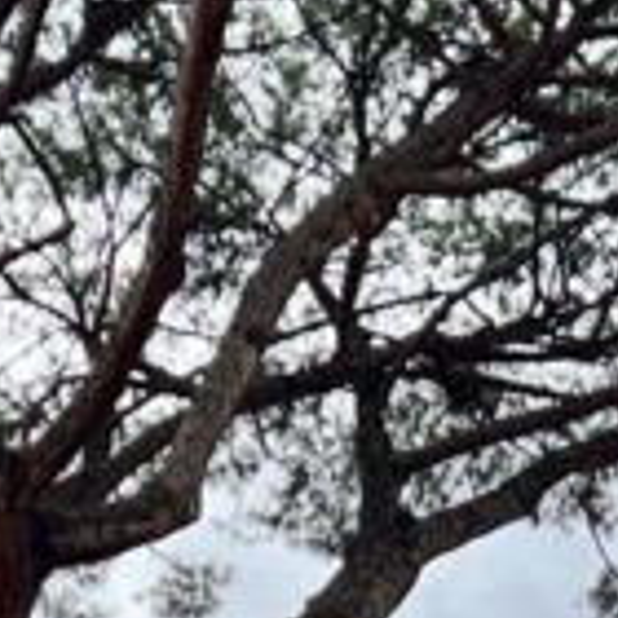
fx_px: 3393
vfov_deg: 9.5
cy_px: 1395
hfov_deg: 10.4
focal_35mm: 168
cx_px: 71
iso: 50
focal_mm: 5.7
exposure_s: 1/1029
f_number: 1.5
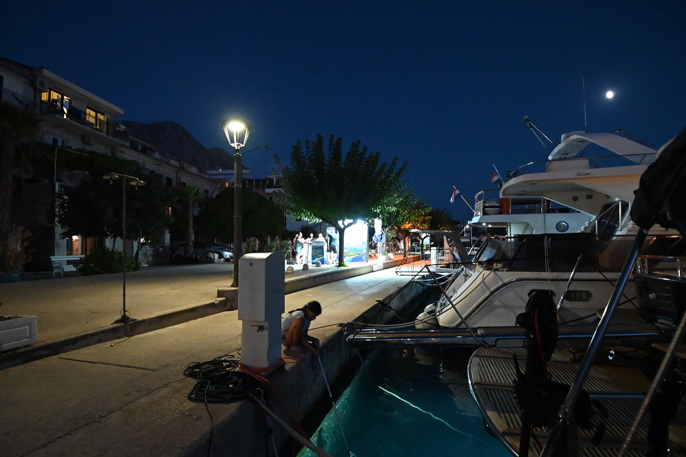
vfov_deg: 39.9
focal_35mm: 33
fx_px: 629
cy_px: 228
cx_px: 343
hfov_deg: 57.2
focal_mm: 22
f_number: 4.5
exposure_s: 1/40
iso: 9000
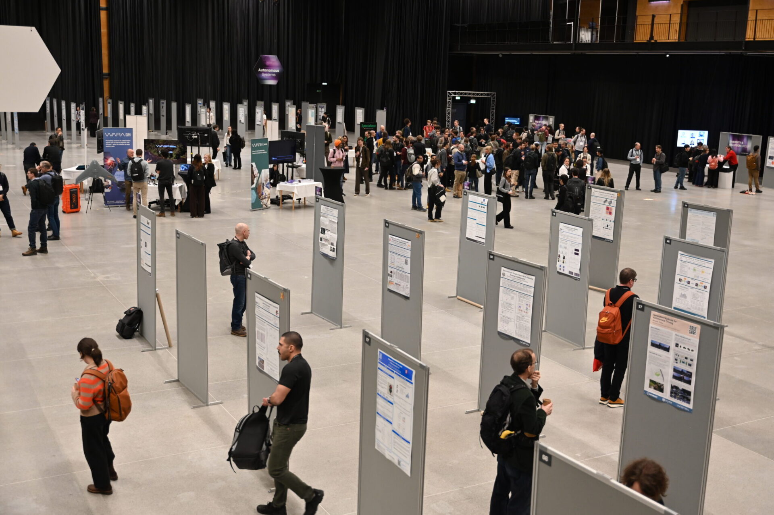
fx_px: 881
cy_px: 258
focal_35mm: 41
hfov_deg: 47.4
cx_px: 387
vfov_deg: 32.6
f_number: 2.8
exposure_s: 1/125
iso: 1250
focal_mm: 41
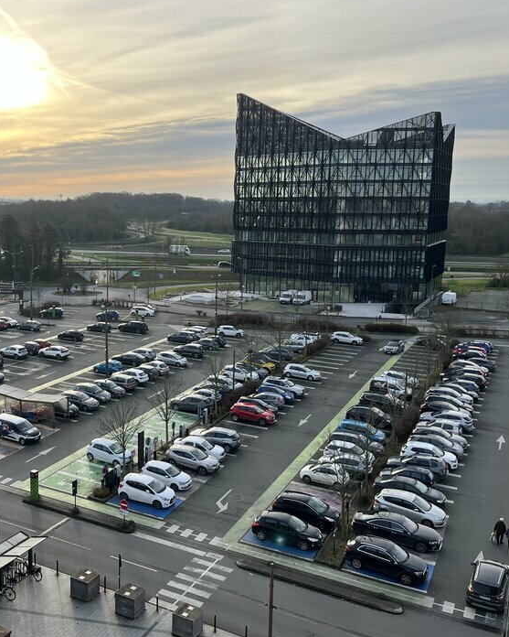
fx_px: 659
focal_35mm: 35
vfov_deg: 51.5
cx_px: 142
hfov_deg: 41.3
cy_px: 317
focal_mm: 5.1
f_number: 1.6
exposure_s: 1/1355
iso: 50
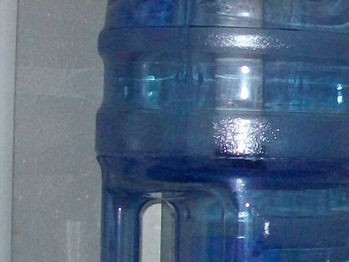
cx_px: 477
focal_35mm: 125
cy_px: 119
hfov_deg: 14.9
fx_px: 1260
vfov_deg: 11.9
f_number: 2.7
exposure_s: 1/60
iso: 160
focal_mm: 6
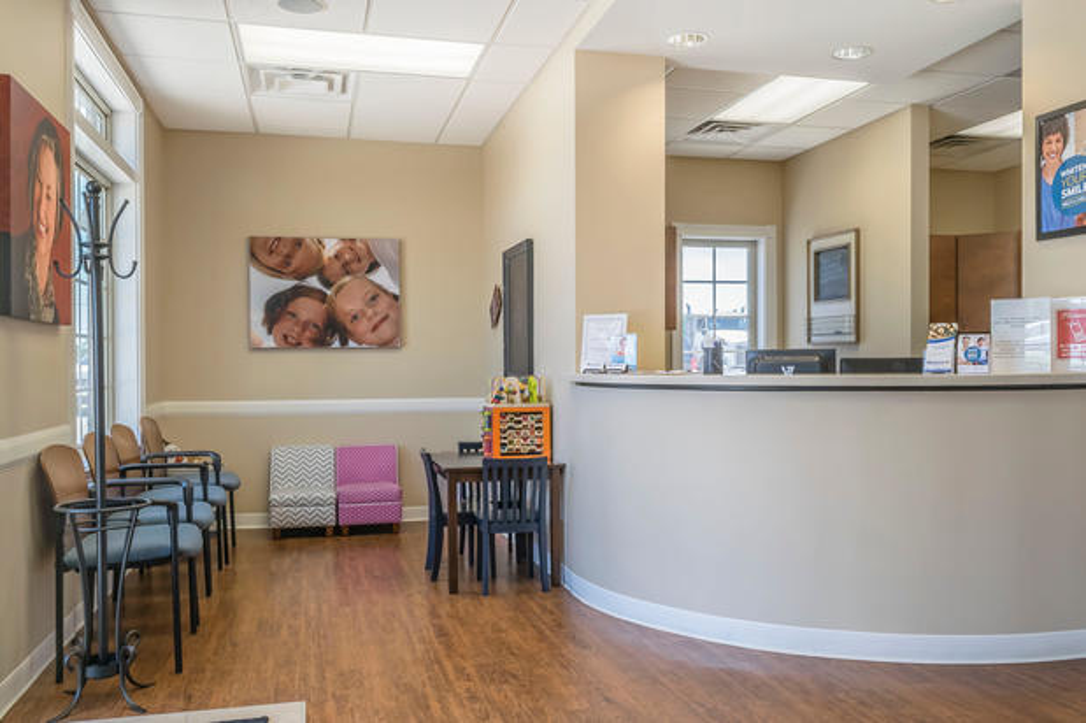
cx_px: 543
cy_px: 362
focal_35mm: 30
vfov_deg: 43.6
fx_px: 904
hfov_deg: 62.0
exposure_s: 1/15
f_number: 14
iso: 400
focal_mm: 20
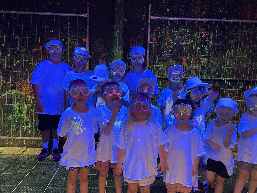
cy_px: 116
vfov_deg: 40.5
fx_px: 260
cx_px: 130
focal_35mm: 35
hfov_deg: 52.6
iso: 500
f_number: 1.6
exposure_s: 1/25
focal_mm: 4.2
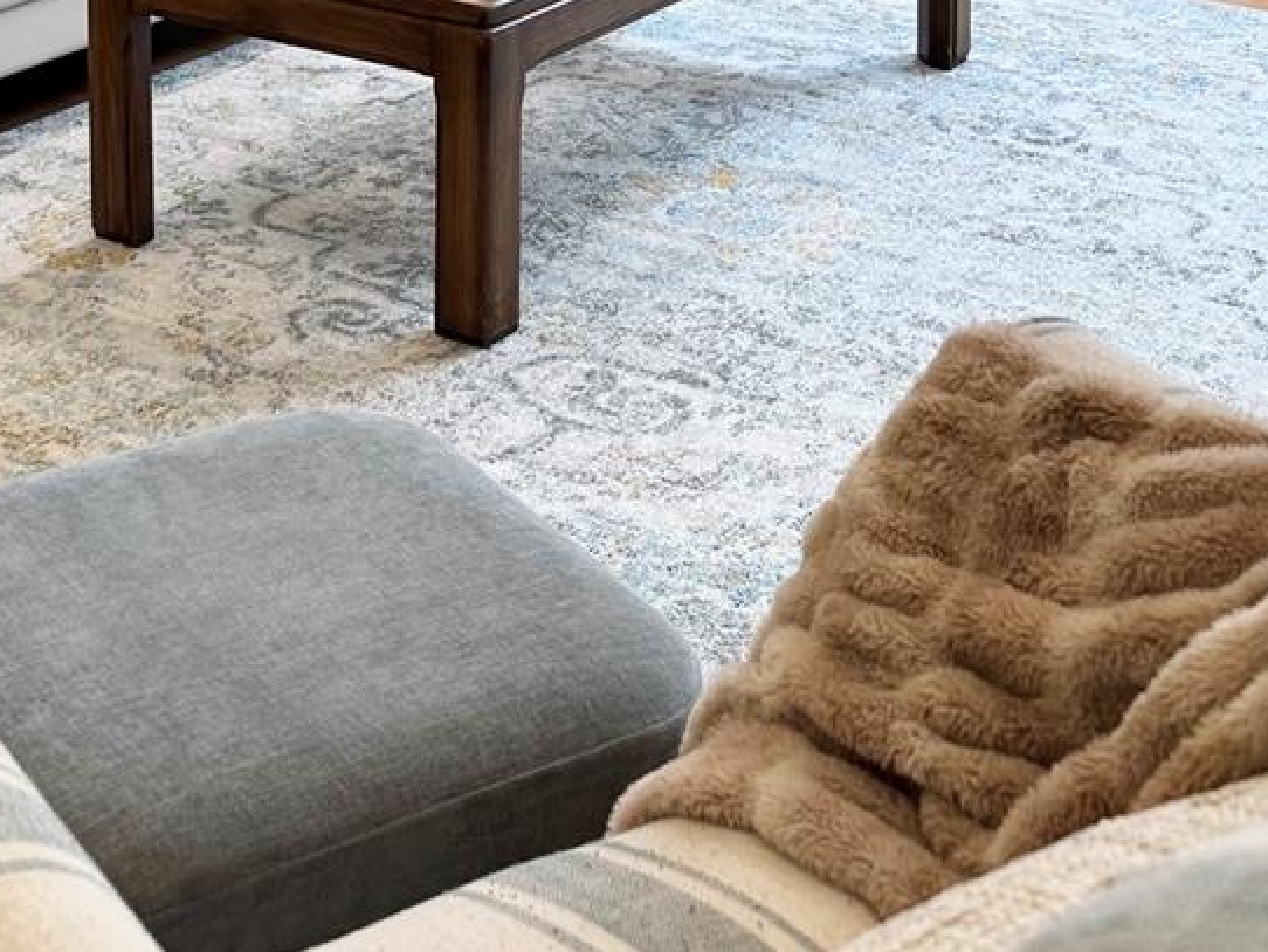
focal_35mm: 68
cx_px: 459
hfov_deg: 28.4
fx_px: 2492
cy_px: -610
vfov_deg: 18.3
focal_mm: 6.76
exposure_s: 1/120
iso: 125
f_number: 1.78
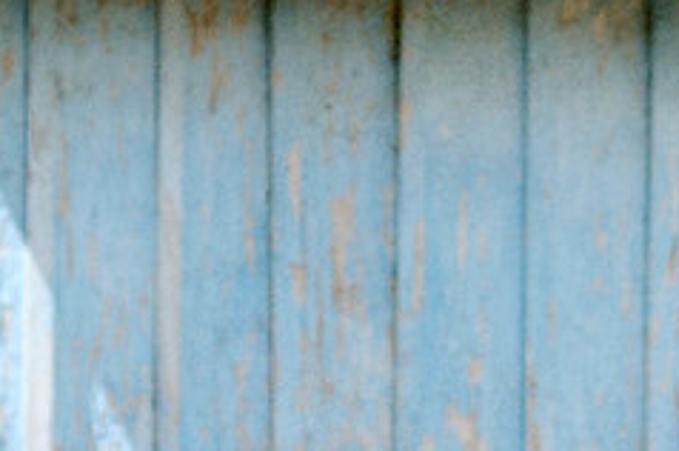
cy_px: 331
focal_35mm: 772
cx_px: 425
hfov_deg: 2.7
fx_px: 14541
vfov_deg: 1.8
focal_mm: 102
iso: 250
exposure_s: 1/500
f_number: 8
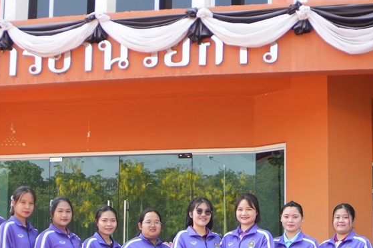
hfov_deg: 10.9
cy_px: 220
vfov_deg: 7.3
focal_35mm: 188
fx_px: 1947
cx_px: 233
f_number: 3.2
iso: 1250
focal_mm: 70
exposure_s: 1/6400
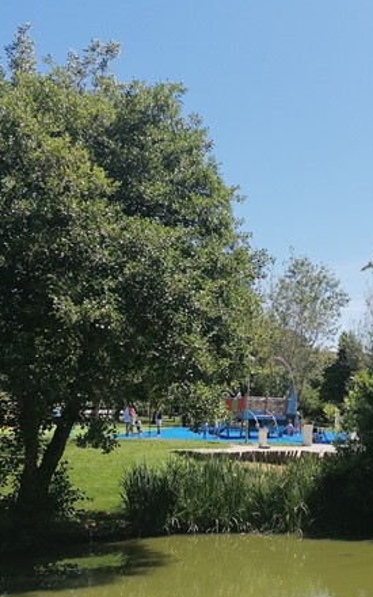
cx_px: 327
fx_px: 846
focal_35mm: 52
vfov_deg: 38.9
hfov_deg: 24.3
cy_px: 308
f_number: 1.8
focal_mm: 4.75
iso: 50
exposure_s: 1/1431
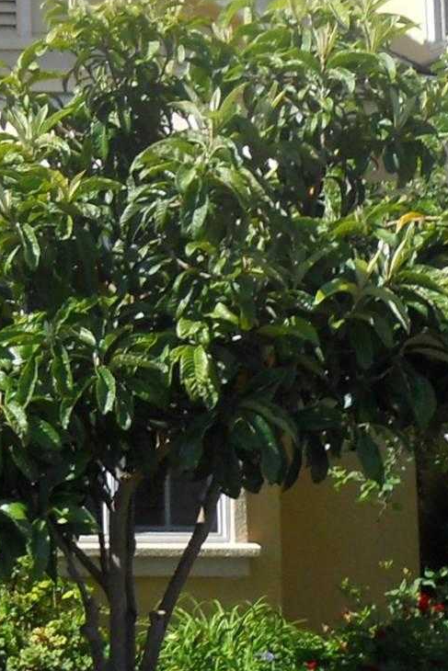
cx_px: -660
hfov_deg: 8.8
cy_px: 142
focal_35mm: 140
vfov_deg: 14.6
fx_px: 2612
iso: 80
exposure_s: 1/800
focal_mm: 5.7
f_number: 2.8
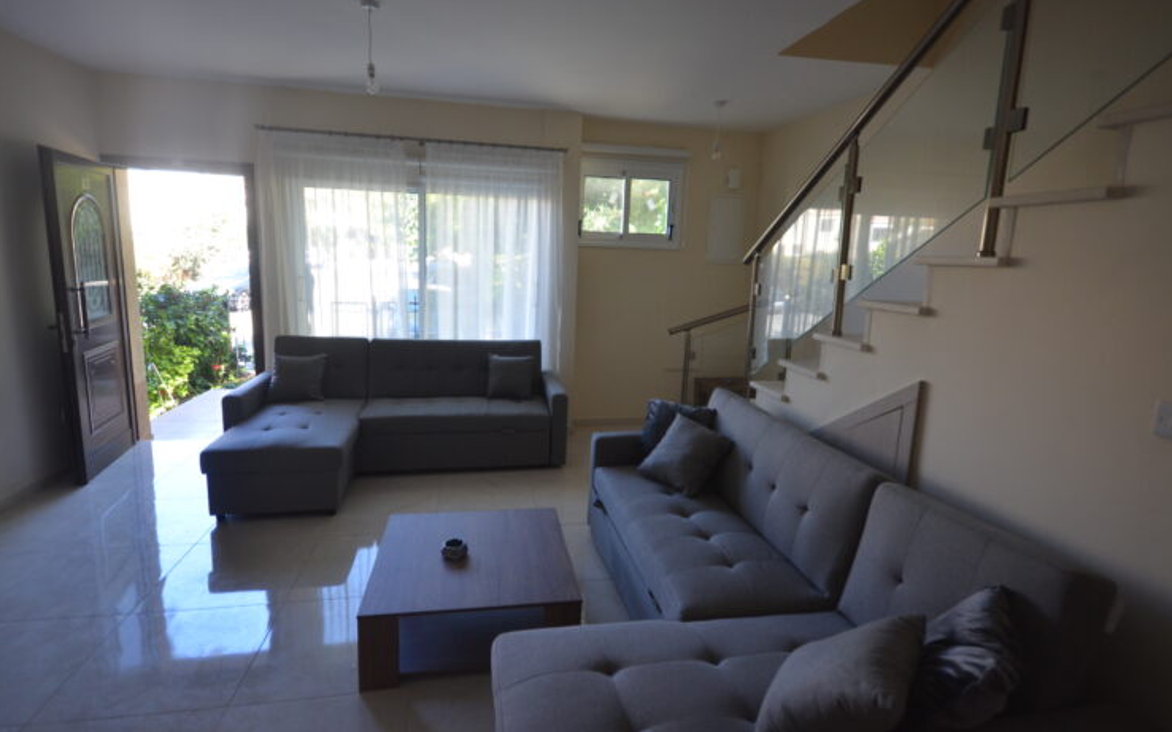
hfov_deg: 90.3
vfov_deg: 64.2
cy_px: 350
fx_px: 583
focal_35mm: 18
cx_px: 578
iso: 400
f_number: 4.5
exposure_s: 1/100
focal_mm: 11.5
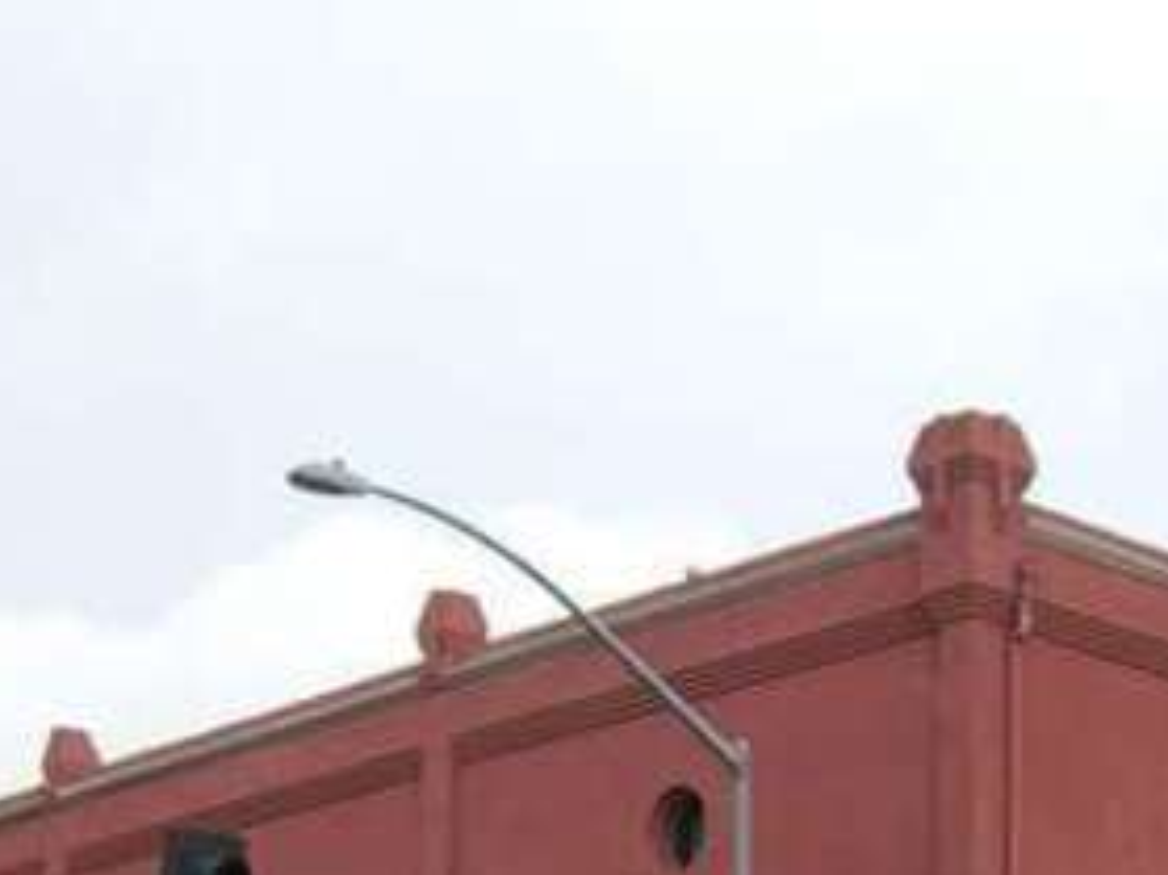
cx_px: 687
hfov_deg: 18.0
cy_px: 1218
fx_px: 3676
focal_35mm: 109
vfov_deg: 13.0
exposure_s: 1/320
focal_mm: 6.2
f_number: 4.3
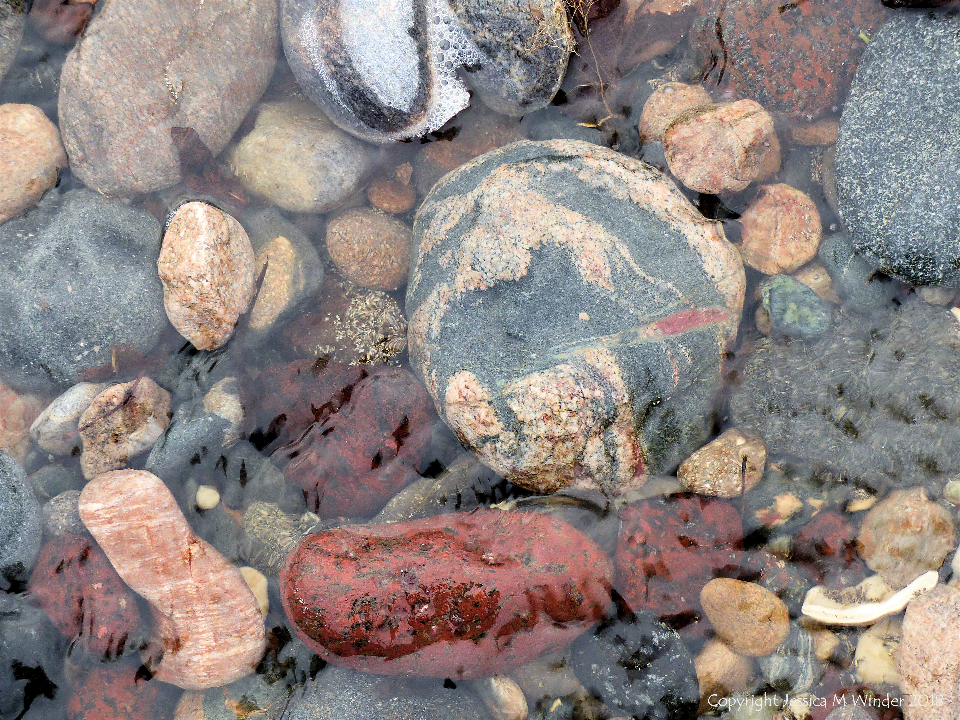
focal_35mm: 138
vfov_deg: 10.7
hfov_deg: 14.3
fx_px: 3827
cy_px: 360
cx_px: 480
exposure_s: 1/100
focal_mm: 24.8
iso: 100
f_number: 2.8
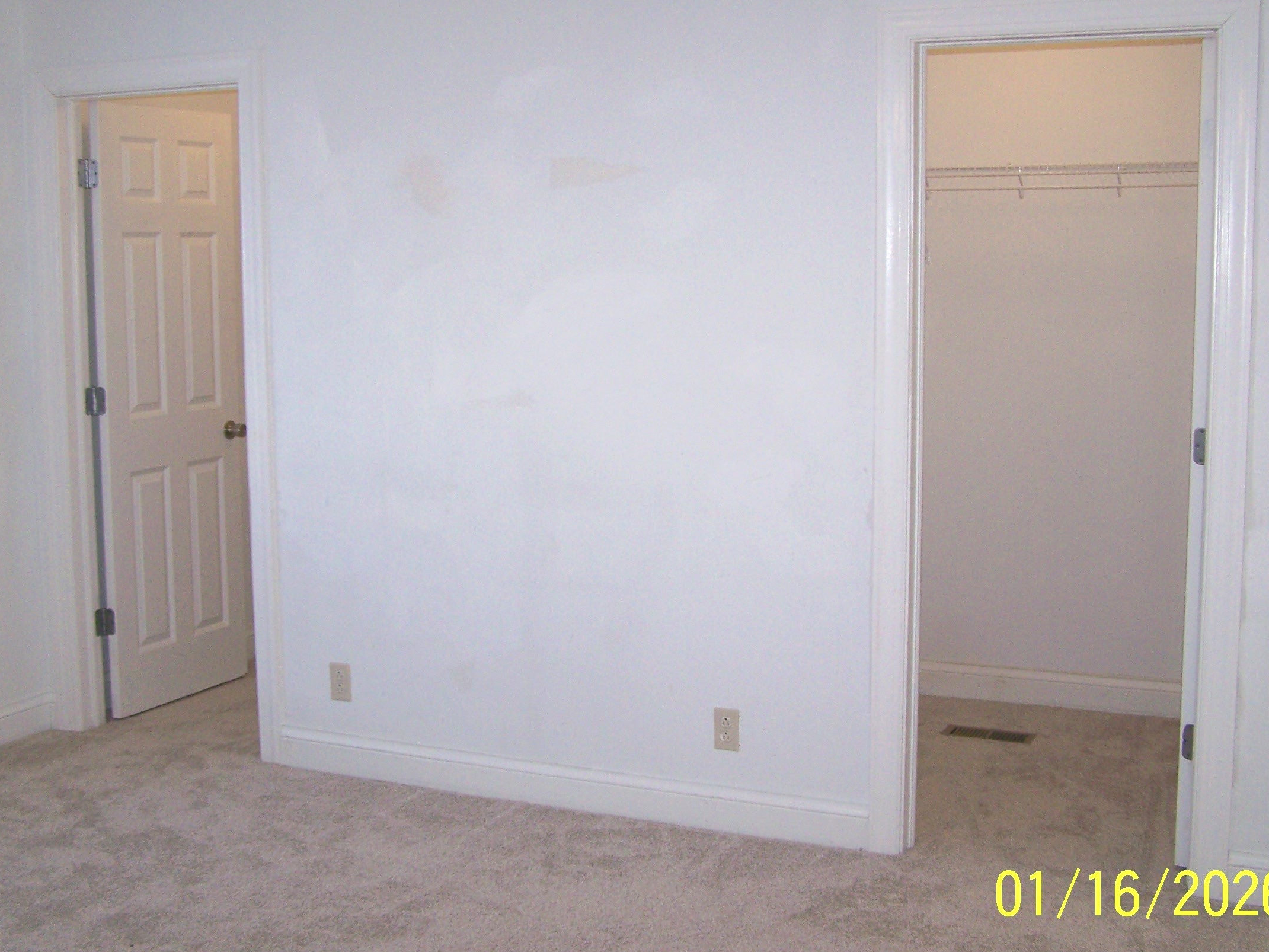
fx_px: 1686
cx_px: 624
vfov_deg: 31.5
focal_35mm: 46
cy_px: 477
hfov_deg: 41.2
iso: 80
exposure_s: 1/60
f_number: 2.8
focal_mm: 6.3
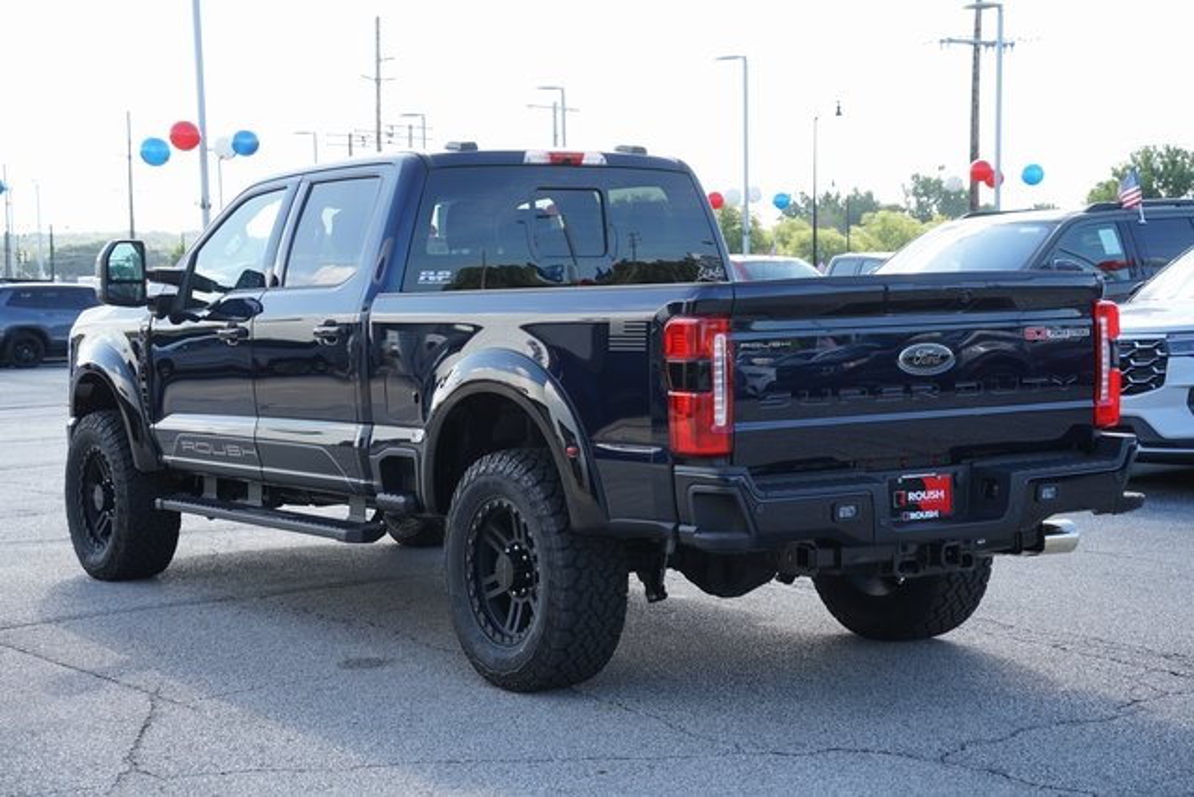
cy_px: 398
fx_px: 2057
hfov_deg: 32.4
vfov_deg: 21.9
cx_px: 597
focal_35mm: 62
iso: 100
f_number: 6.3
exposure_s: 1/100
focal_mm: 62
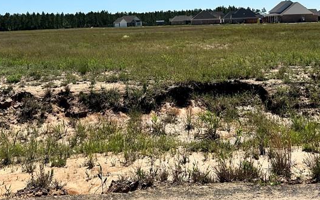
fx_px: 427
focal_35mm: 49
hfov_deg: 41.1
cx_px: 156
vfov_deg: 25.1
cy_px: 4
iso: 80
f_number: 1.78
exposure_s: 1/8197
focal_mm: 6.86
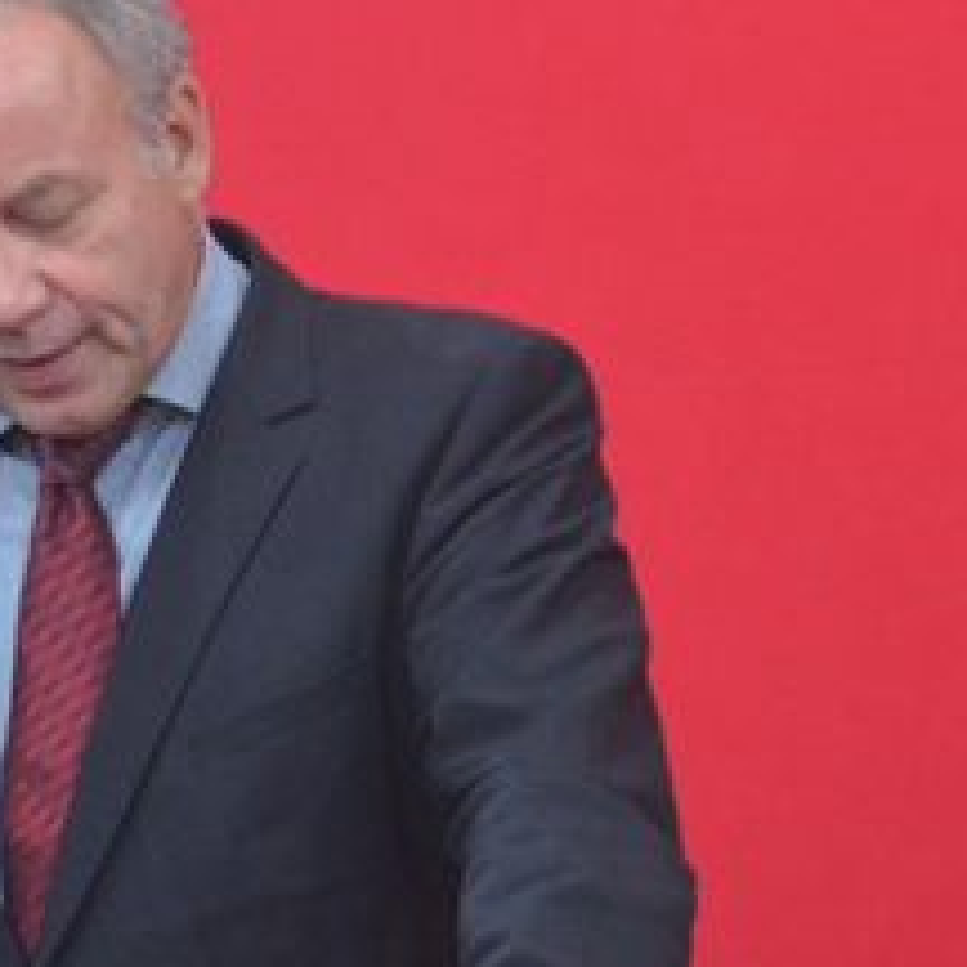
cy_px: 864
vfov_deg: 3.5
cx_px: -170
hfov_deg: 3.5
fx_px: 15663
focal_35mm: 496
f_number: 5.3
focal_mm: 105
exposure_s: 1/10
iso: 1600
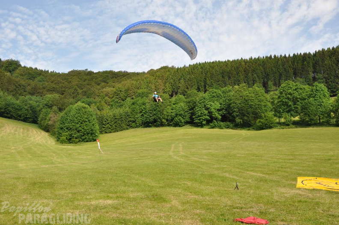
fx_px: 353
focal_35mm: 38
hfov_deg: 51.3
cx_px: 170
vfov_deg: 35.4
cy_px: 112
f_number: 8
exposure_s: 1/250
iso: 200
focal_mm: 25
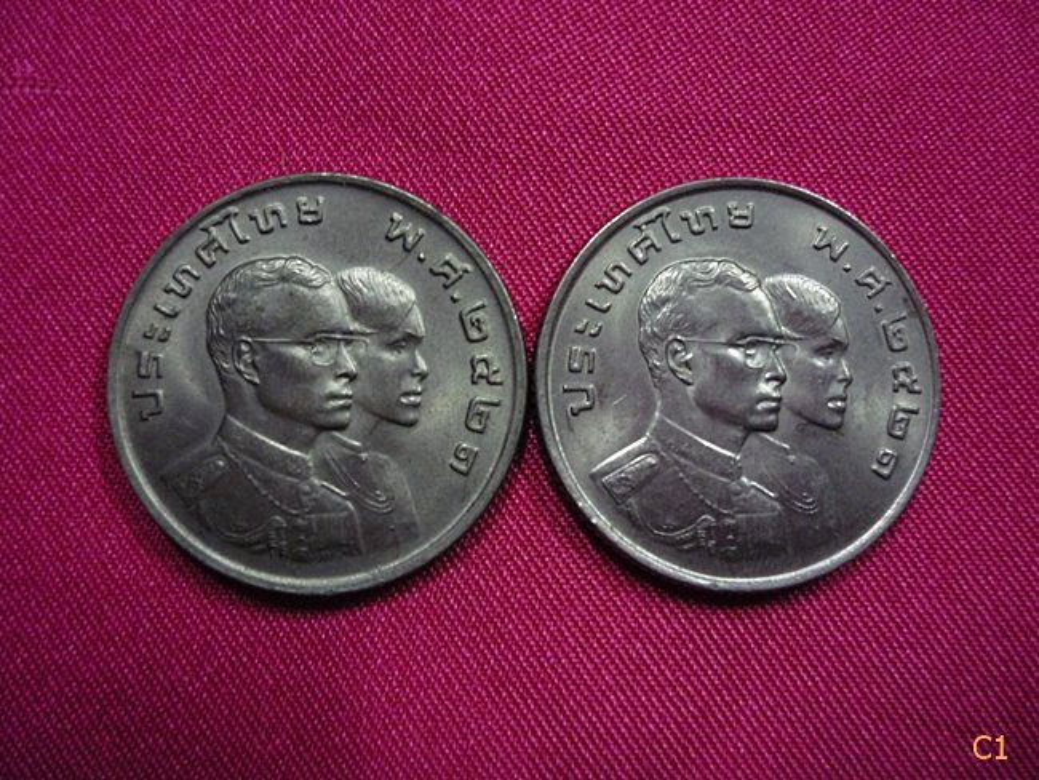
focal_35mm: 33
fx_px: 991
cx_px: 520
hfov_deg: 55.3
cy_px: 390
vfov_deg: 43.0
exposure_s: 1/8
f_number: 2.8
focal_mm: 5.5
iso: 400
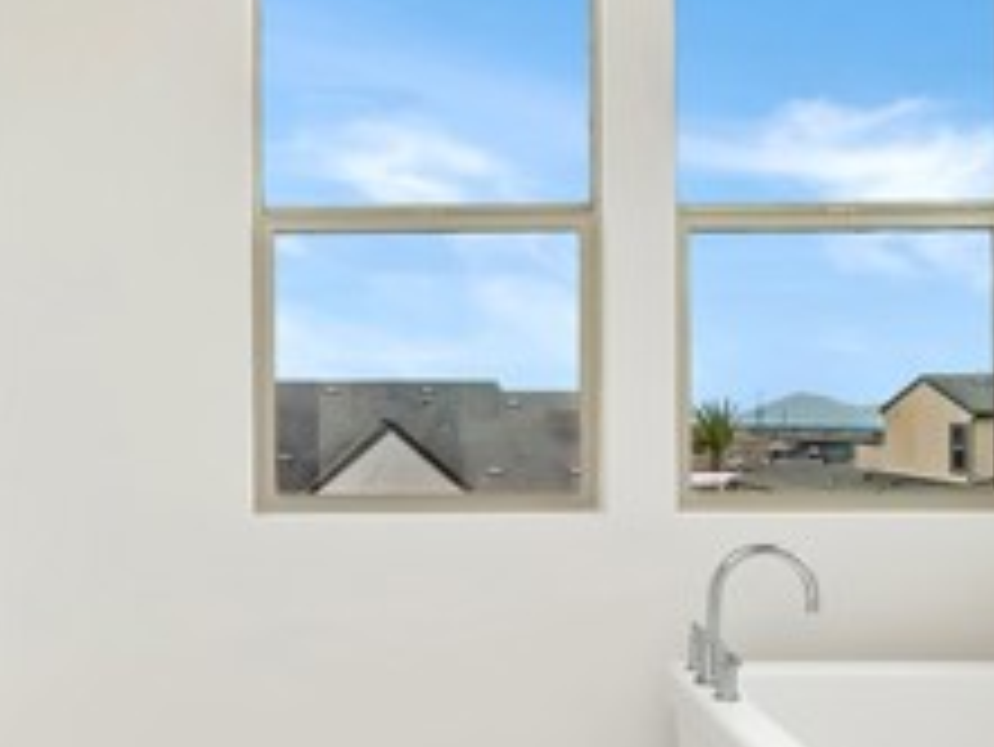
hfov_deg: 47.5
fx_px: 1120
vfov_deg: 36.8
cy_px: 410
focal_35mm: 39
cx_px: 387
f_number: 10
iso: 200
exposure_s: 1/125
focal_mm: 14
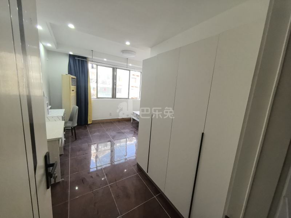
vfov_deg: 89.9
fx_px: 109
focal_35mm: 13
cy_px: 109
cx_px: 146
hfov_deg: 106.2
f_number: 2.2
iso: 160
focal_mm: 1.95
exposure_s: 1/100
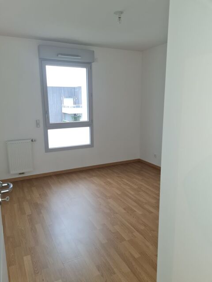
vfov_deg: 67.3
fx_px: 212
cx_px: 106
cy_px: 141
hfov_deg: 53.1
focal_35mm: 26
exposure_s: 1/50
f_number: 1.8
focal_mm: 5.4
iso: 200
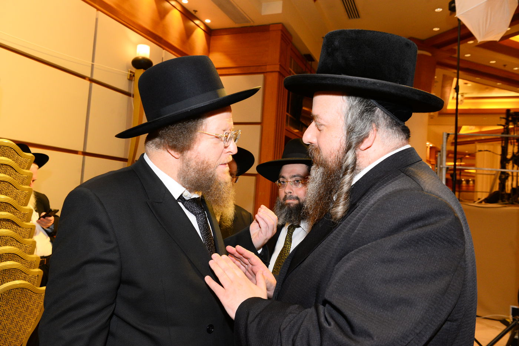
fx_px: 447
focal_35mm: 31
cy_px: 173
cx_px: 260
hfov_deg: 60.3
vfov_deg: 42.3
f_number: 7.1
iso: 2000
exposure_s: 1/125
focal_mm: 31
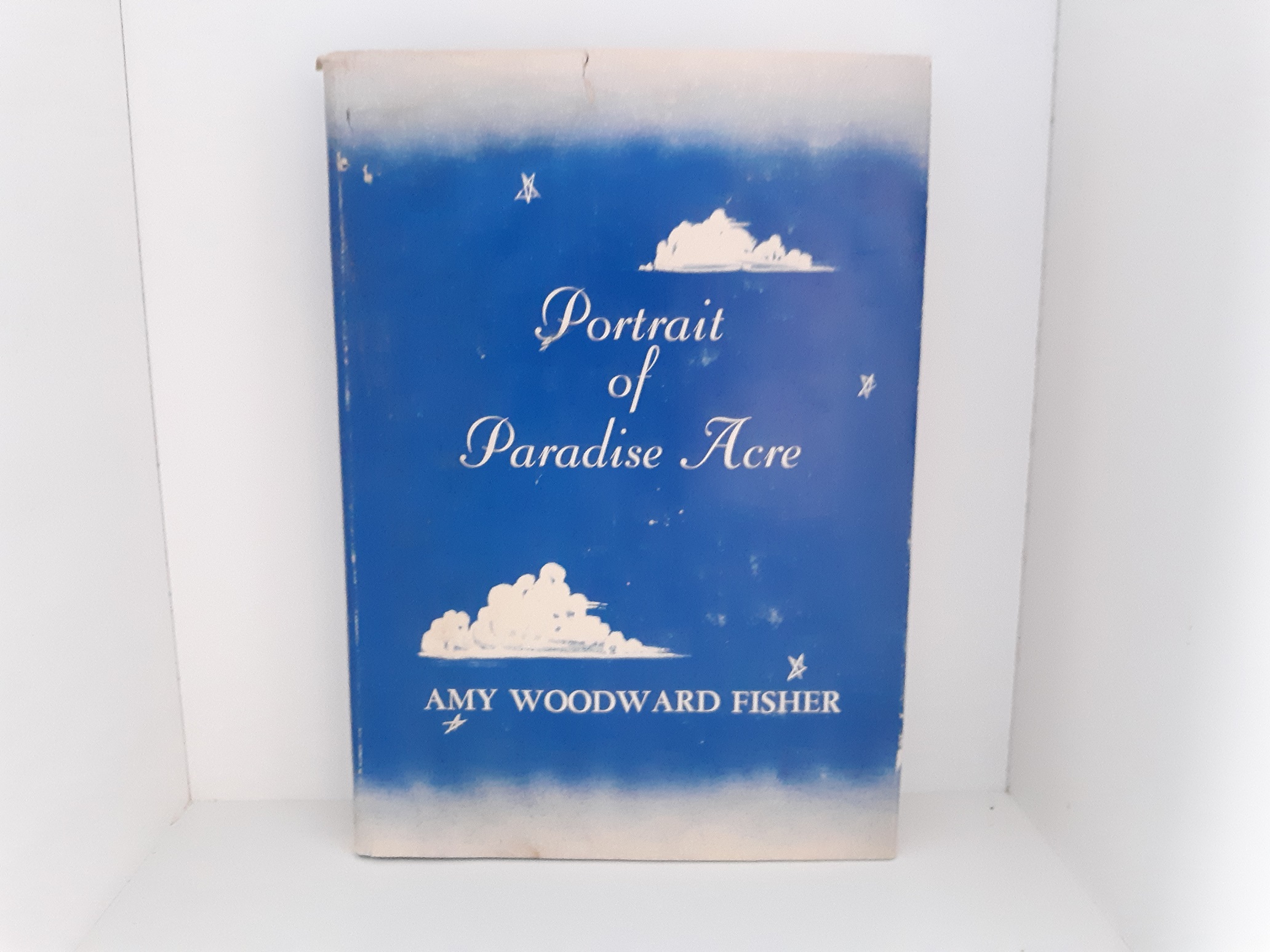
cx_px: 635
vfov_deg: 49.7
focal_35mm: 28
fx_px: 1027
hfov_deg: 63.4
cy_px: 476
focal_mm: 3.7
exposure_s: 1/17
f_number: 1.7
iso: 800
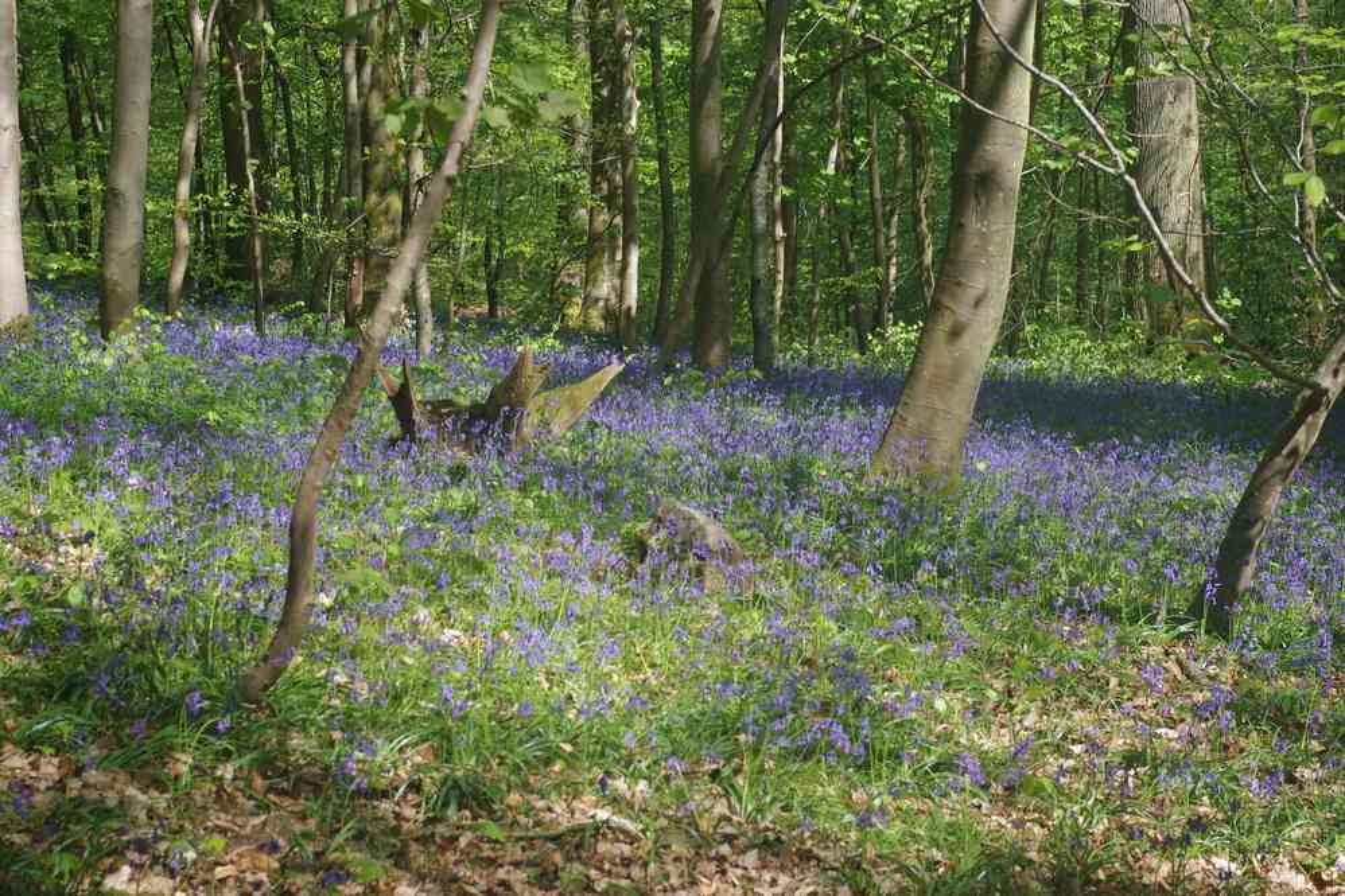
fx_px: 3082
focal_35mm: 82
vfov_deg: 16.6
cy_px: 448
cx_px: 672
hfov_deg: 24.6
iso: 400
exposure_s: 1/100
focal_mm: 55
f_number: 9
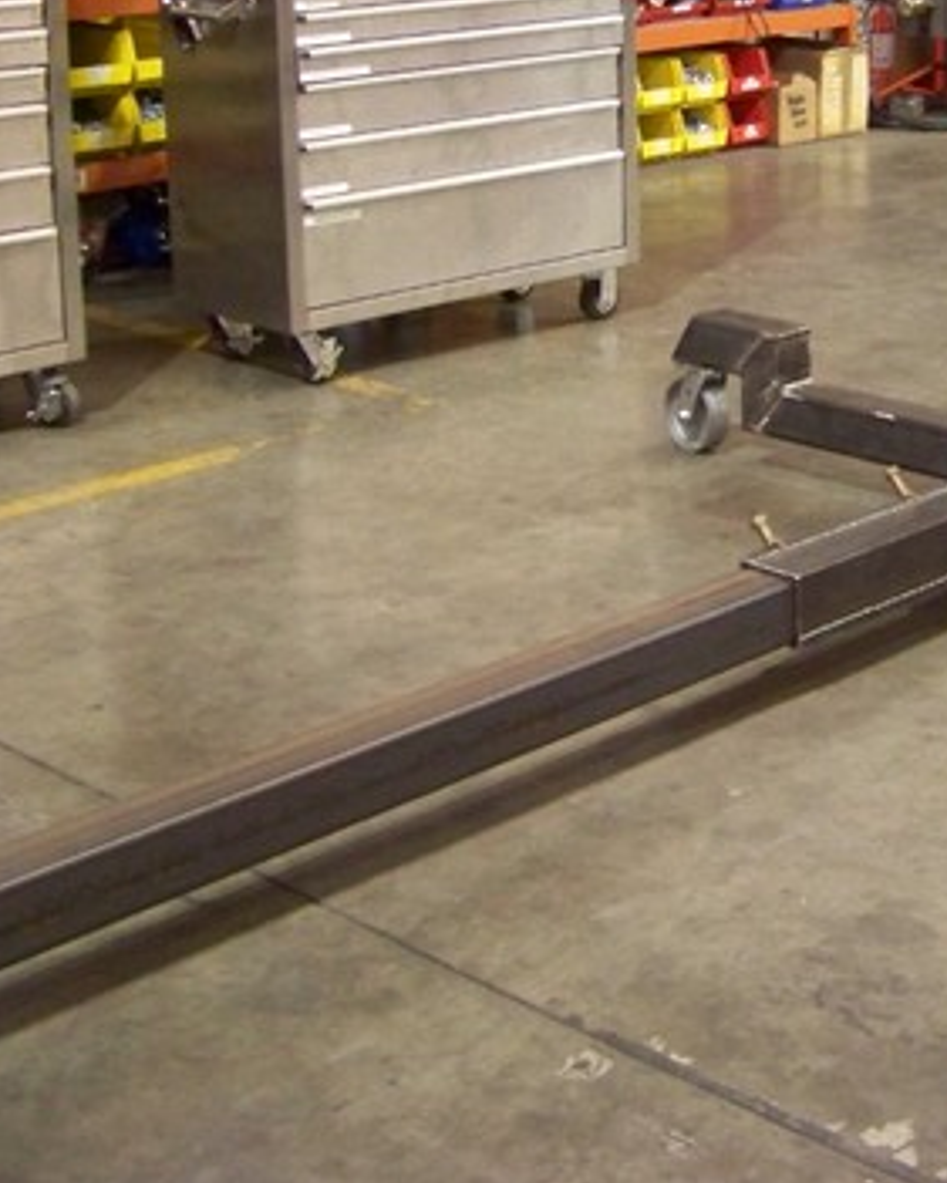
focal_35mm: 70
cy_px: 322
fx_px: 2451
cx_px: 1041
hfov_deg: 20.8
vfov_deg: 26.8
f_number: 2.8
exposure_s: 1/25
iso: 400
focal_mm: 5.85
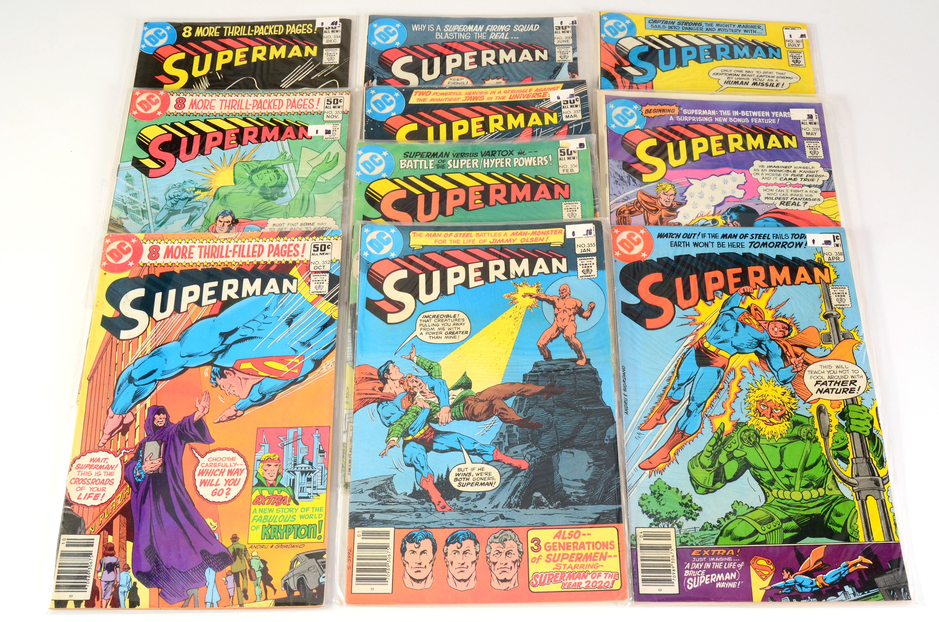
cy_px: 311
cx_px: 470
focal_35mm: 34
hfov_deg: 55.2
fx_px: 898
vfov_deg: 38.2
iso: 200
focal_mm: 23
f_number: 14
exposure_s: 1/160
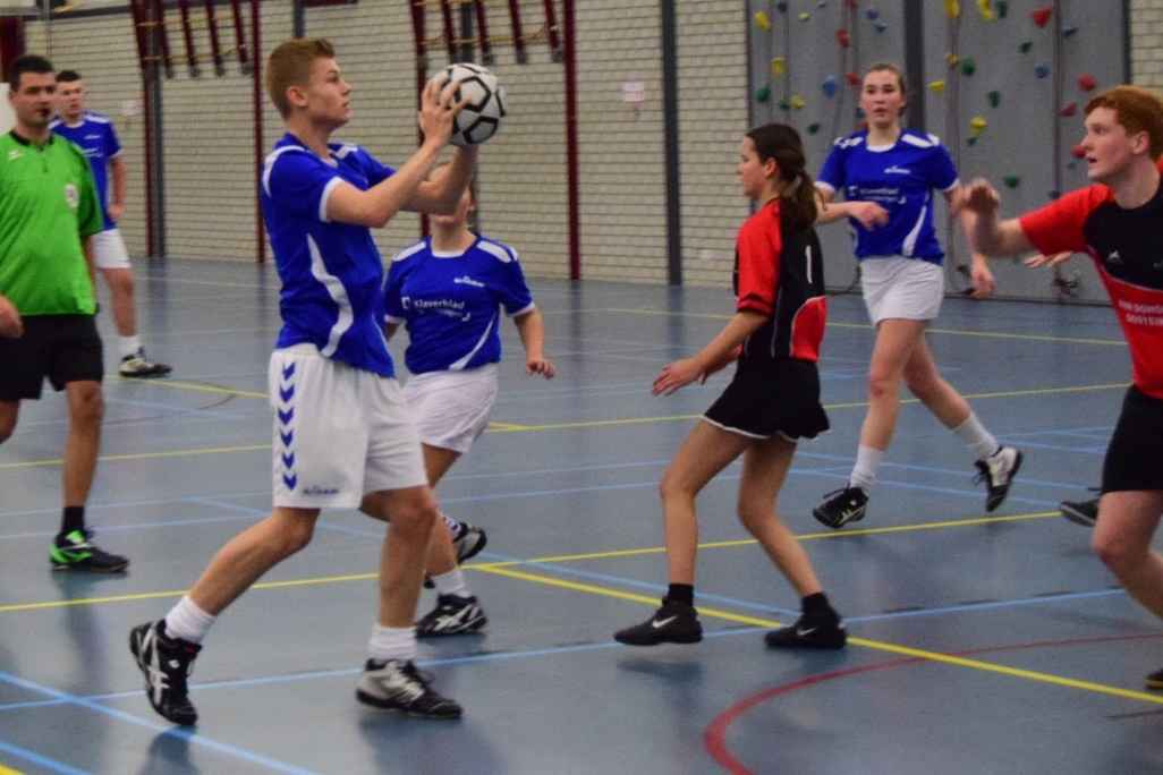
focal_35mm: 72
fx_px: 2326
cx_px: 582
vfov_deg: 18.9
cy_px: 388
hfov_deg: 28.1
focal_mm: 48
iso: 5000
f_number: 8
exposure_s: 1/200
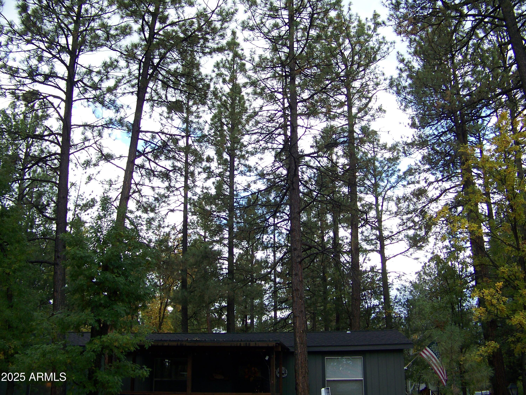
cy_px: 198
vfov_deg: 39.7
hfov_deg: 51.4
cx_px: 263
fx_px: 547
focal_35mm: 36
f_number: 2.8
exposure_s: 1/200
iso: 64
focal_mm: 5.85
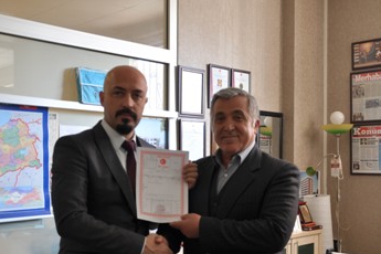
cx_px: 192
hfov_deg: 40.6
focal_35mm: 49
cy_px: 163
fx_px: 515
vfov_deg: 27.6
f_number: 4
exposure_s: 1/20
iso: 200
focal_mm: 25
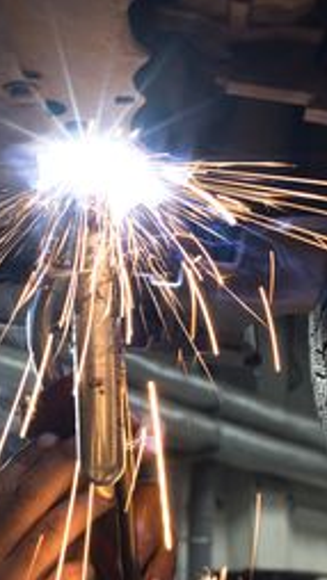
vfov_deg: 20.3
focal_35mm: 104
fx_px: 1602
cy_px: 474
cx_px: 91
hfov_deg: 11.6
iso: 800
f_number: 7.1
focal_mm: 35
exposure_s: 1/20
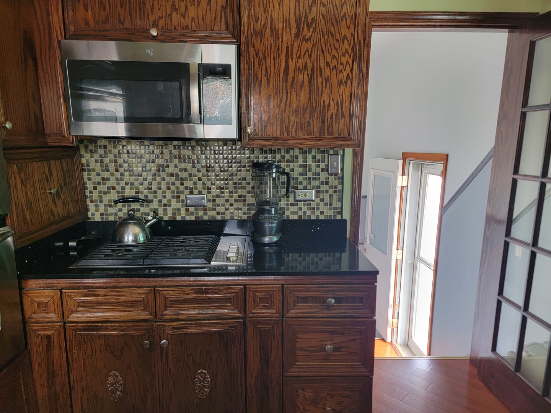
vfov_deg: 56.8
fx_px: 382
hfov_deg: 71.6
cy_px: 206
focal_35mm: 24
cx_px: 276
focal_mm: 6.7
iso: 200
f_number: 1.8
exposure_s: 1/60
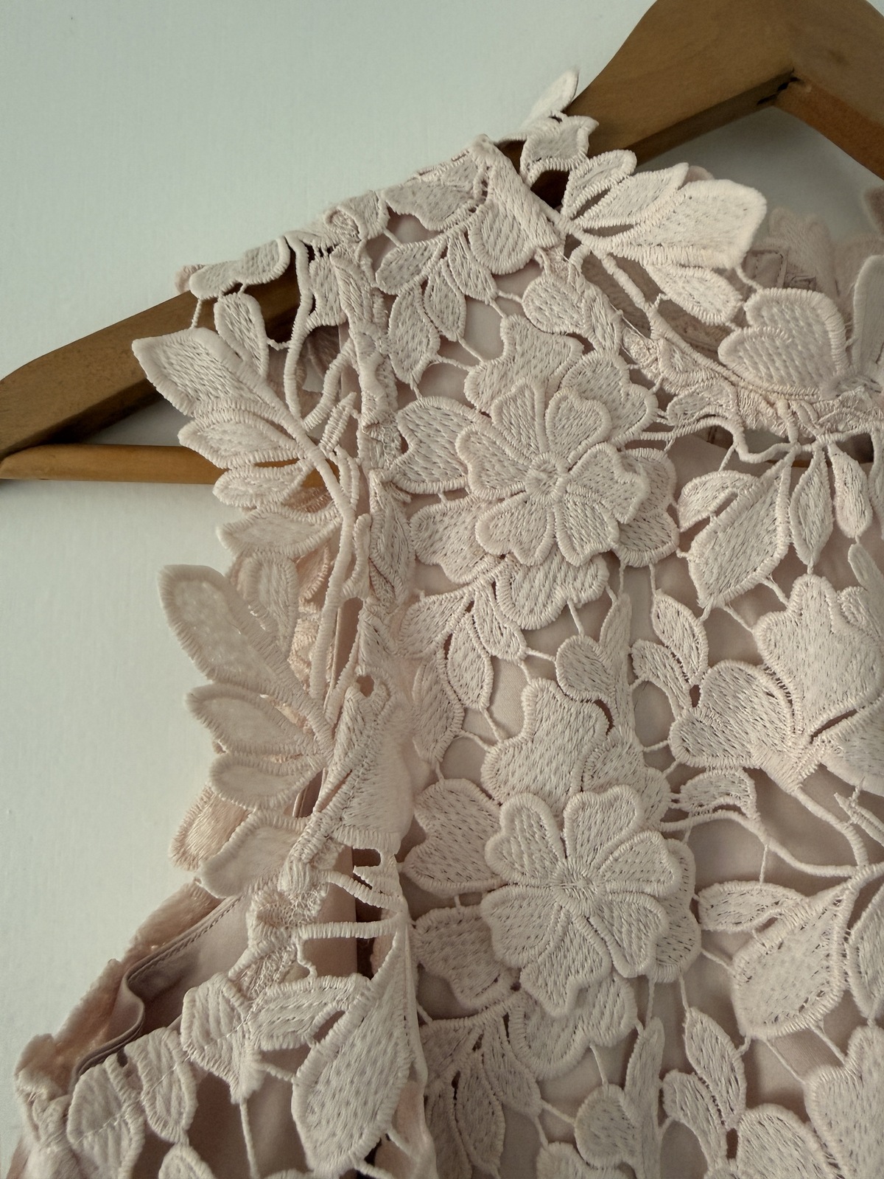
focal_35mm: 24
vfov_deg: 71.6
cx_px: 442
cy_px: 590
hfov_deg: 56.8
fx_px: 817
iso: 250
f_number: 2.2
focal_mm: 2.22
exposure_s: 1/99
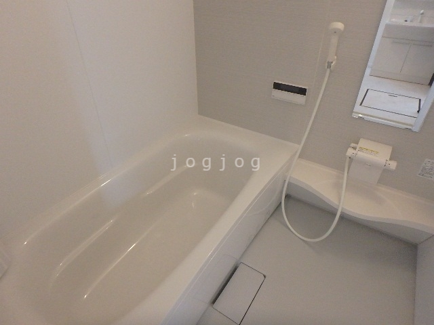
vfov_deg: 63.4
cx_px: 217
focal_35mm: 21
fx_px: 263
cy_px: 162
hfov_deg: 79.0
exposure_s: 1/80
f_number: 3.5
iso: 800
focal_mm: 3.7
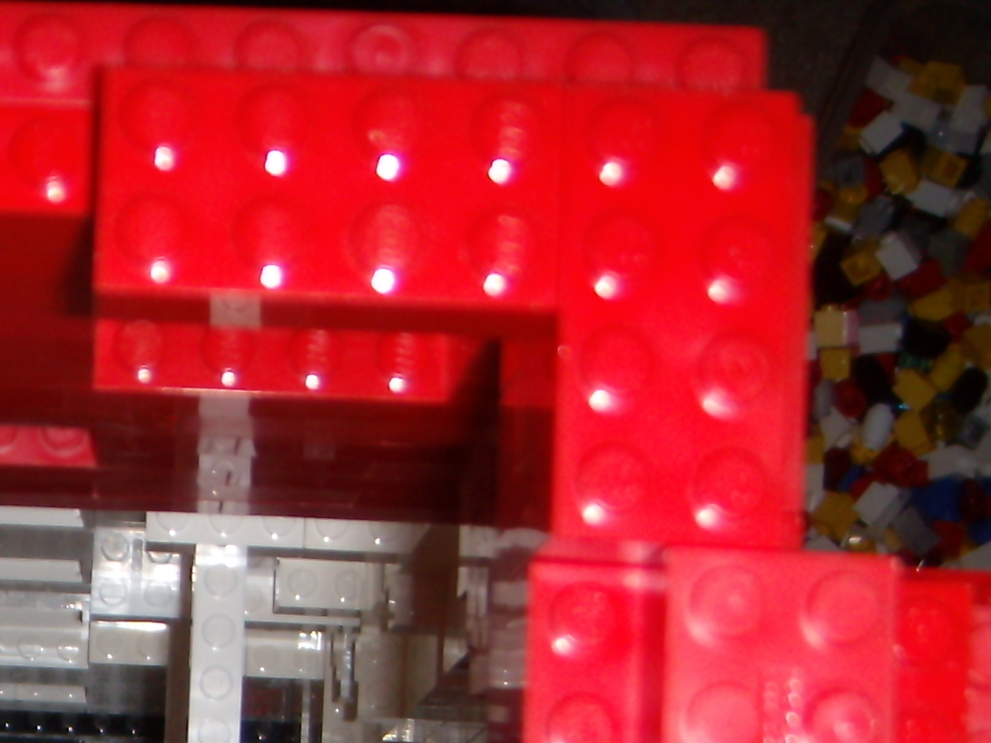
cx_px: -133
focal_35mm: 98
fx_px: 2806
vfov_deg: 14.6
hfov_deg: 19.1
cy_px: 906
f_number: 3.5
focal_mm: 6.4
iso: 64
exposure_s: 1/60.2
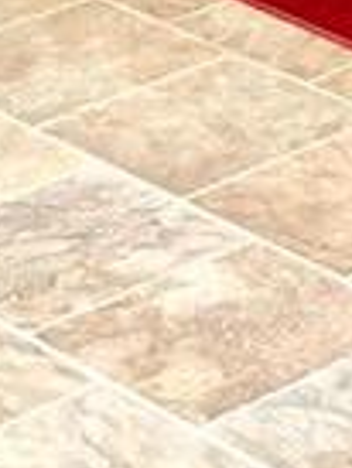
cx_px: 759
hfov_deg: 6.5
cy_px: -574
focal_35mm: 220
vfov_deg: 8.4
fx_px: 2978
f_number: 1.8
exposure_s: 1/60
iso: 125
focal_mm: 3.99
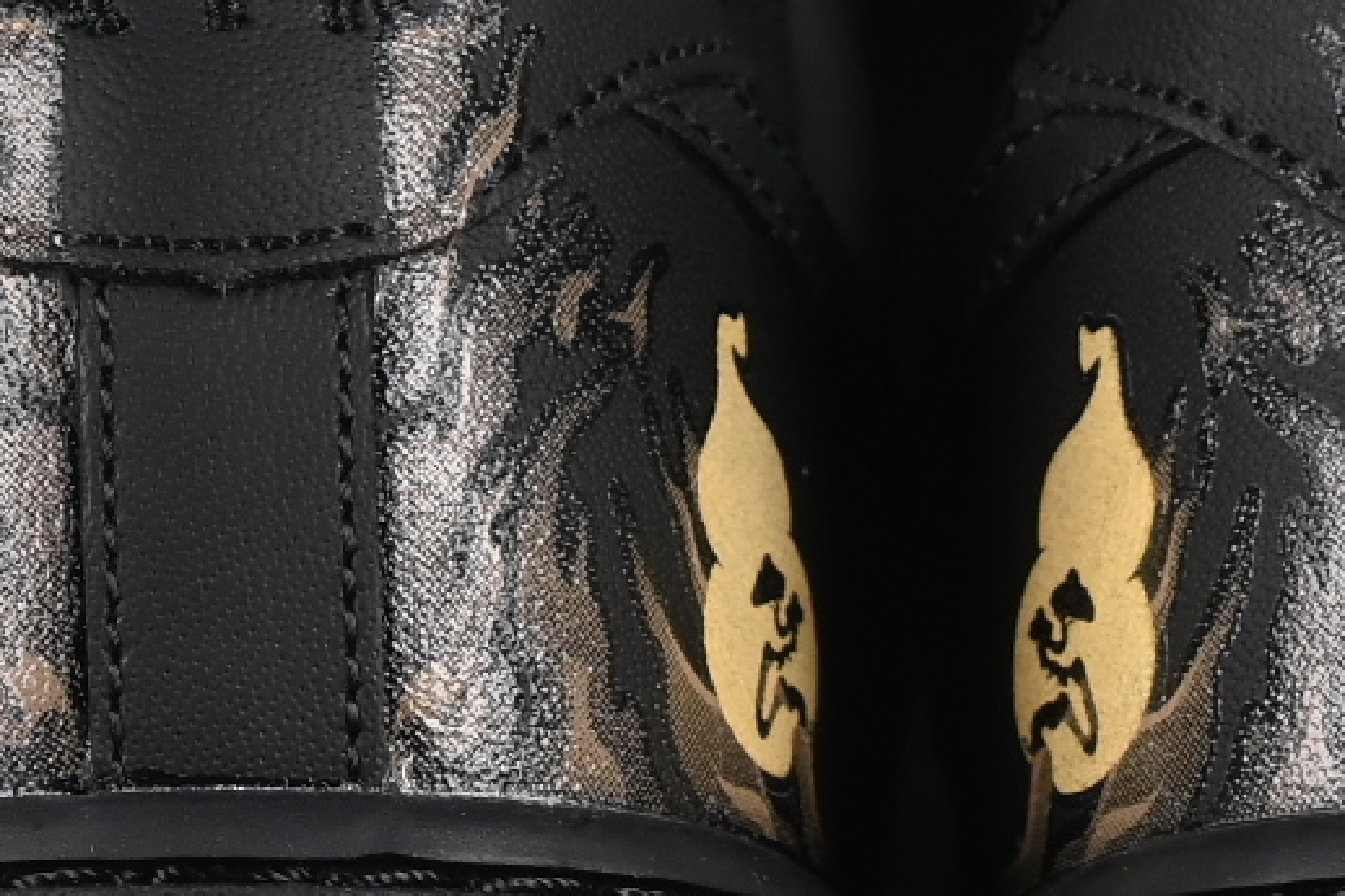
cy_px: 101
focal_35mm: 403
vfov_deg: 3.4
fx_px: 15051
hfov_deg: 5.1
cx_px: 1049
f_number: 6.3
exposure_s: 1/50
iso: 160
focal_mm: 50
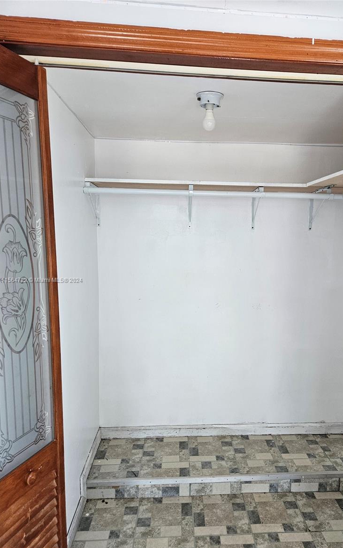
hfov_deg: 48.9
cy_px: 281
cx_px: 207
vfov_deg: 72.5
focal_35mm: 25
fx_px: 374
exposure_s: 1/240
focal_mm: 5.4
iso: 320
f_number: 1.8
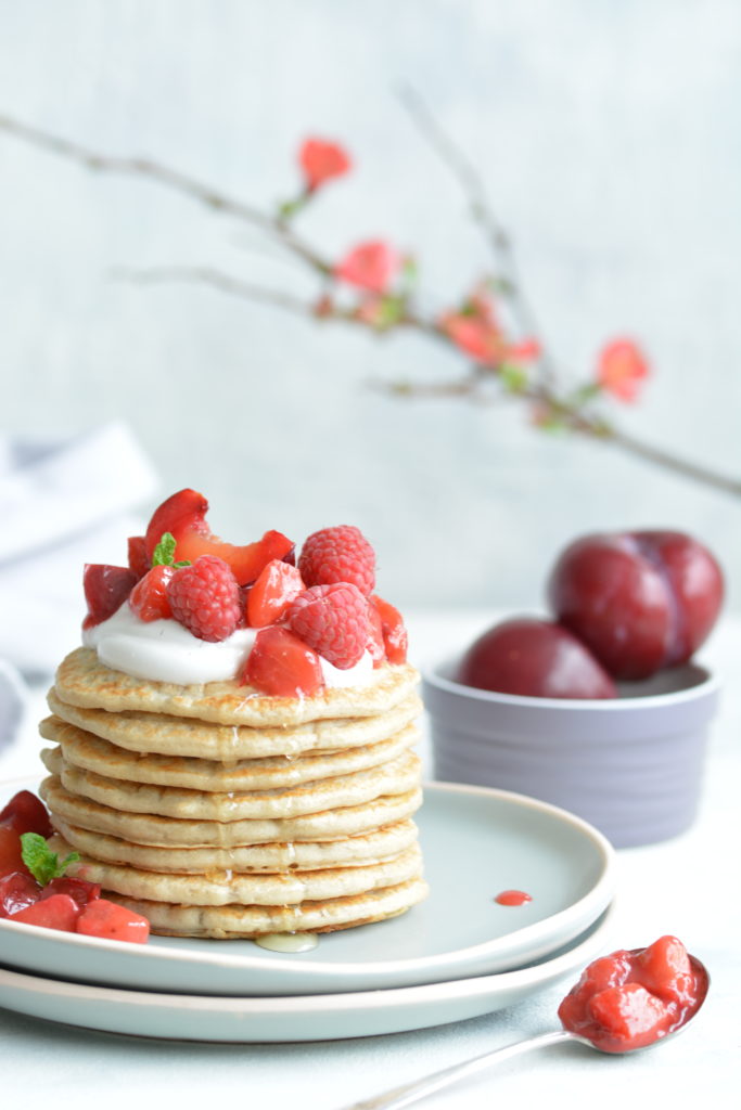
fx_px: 4861
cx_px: 370
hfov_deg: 8.7
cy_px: 555
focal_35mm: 158
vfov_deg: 13.0
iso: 200
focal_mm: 105
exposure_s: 1/8
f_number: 5
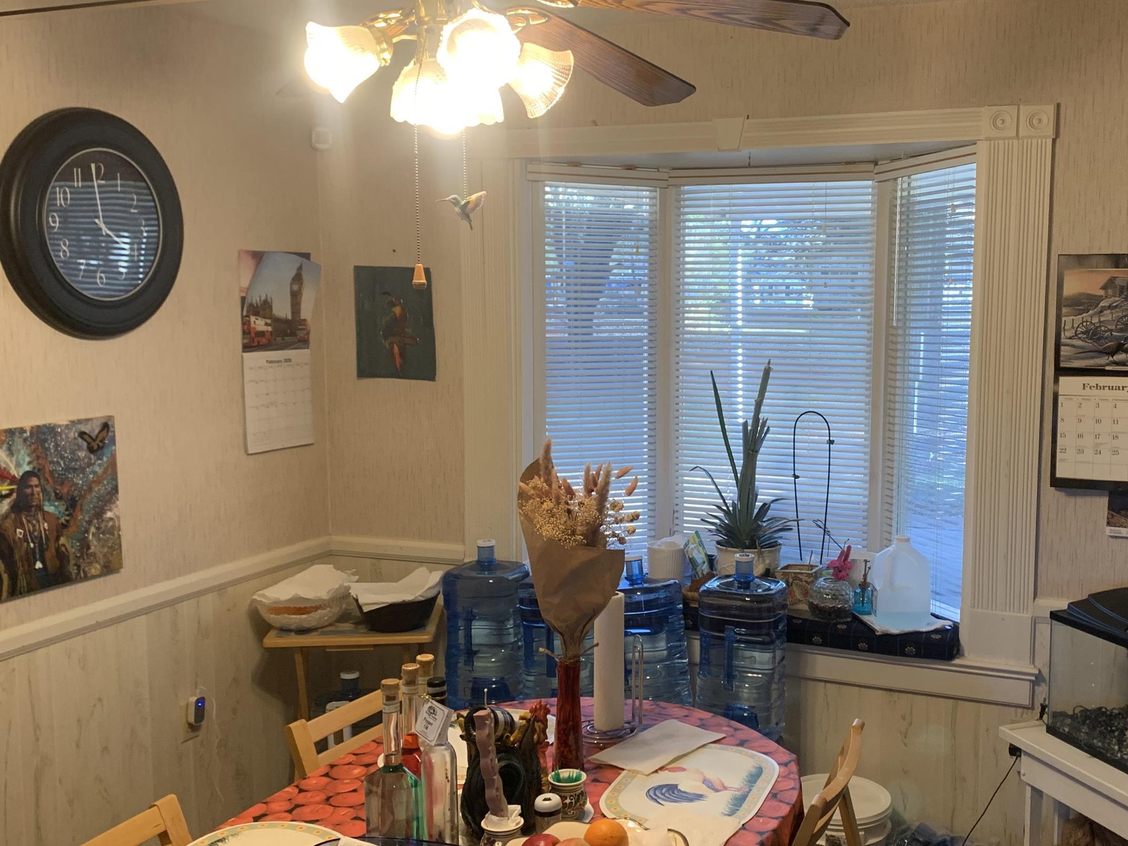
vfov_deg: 38.7
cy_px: 436
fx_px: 1206
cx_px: 704
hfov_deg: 49.7
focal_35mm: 37
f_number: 1.8
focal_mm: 4.25
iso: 100
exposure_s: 1/60
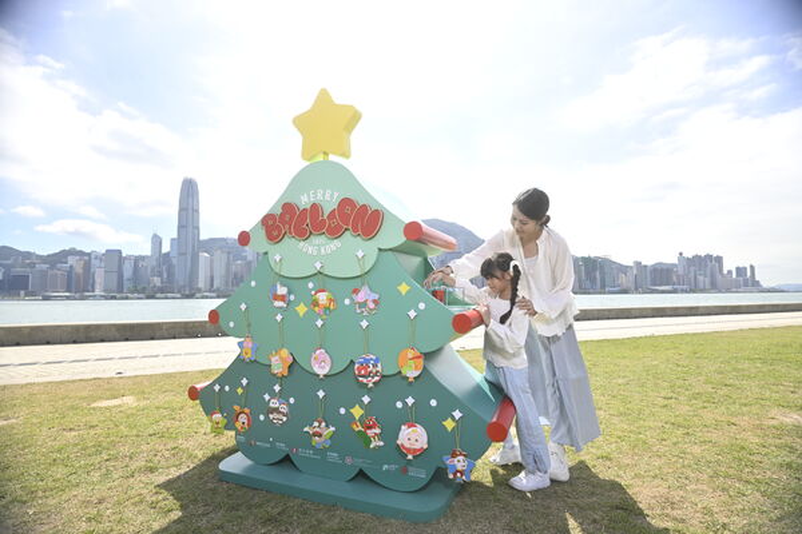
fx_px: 401
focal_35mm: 18
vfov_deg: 67.4
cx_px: 401
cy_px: 267
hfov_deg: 90.0
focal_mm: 18
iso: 50
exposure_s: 1/320
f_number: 4
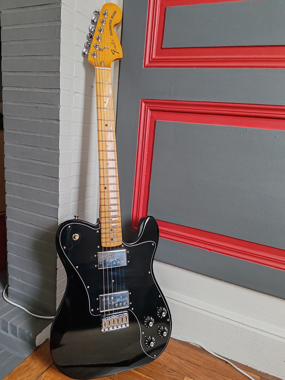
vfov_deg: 65.3
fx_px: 296
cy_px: 190
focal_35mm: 27
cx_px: 142
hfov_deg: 51.4
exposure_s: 1/100
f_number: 1.9
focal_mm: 6.12
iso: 640
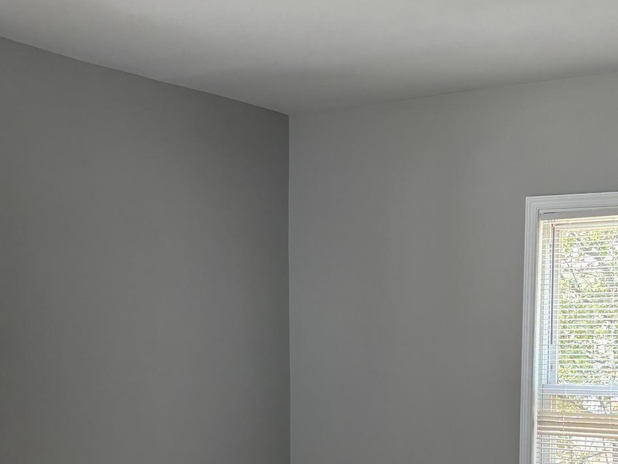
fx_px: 1018
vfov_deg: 24.7
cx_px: 409
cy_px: 441
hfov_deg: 33.5
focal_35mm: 57
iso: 100
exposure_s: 1/120
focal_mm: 5.96
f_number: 1.6
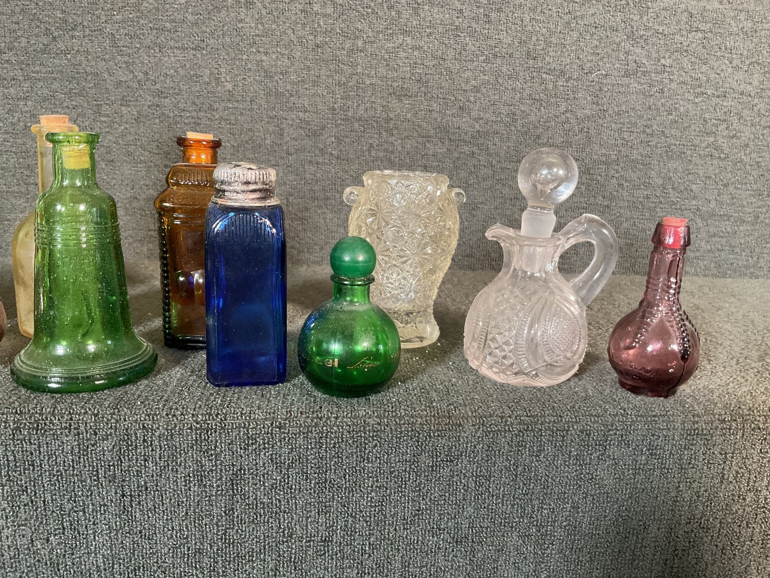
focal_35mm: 29
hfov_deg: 61.7
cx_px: 385
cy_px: 289
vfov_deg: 48.2
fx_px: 645
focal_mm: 3
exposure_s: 1/60
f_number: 1.8
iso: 250
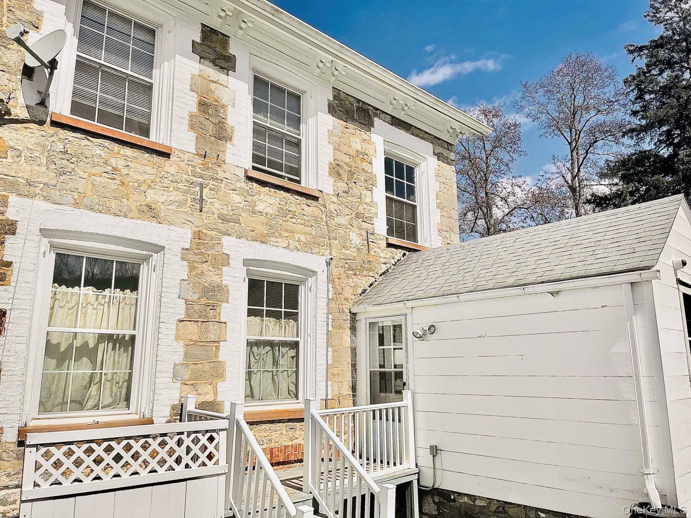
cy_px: 259
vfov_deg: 53.1
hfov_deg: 67.3
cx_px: 346
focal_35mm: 26
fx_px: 519
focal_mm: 5.1
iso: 32
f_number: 1.6
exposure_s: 1/10989
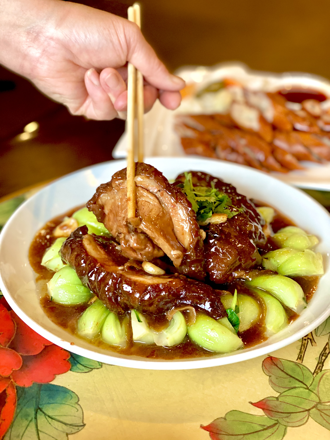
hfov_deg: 28.0
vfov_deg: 36.8
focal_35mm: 52
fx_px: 661
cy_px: 220
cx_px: 165
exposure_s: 1/40
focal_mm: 6
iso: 125
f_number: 2
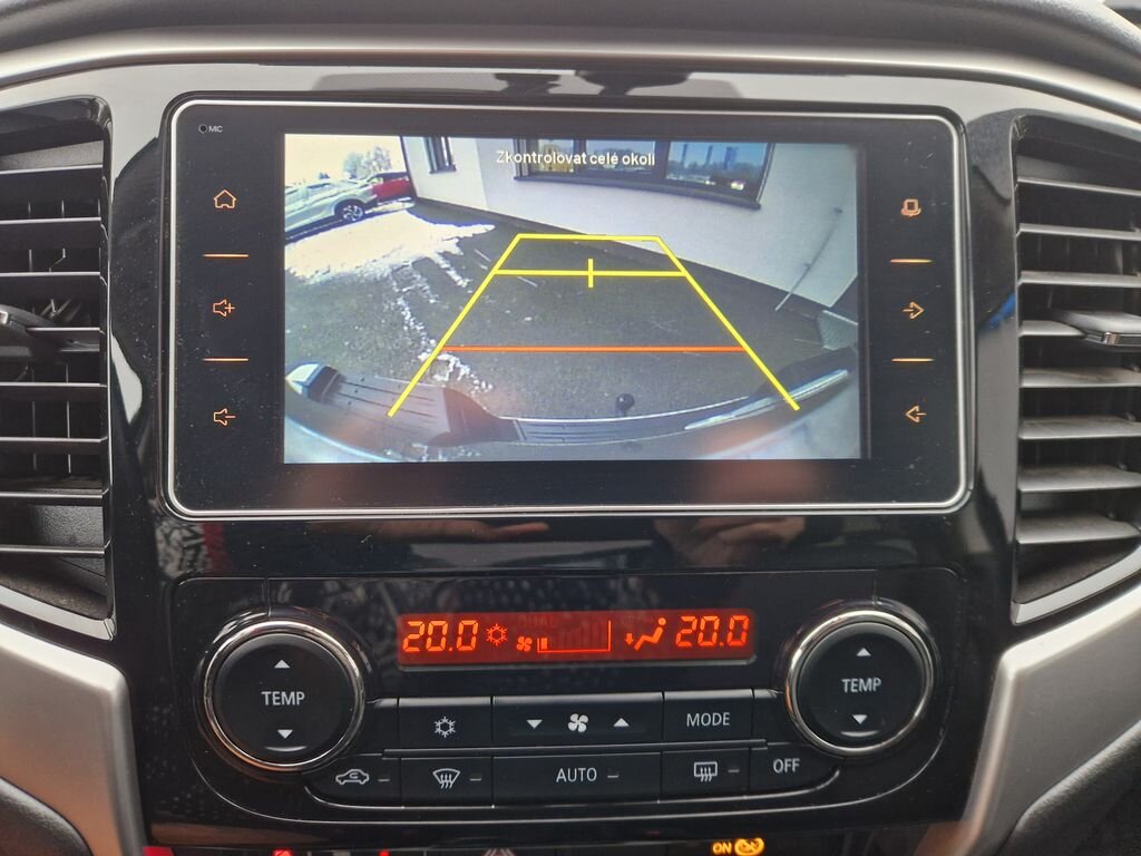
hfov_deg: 73.9
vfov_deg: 58.9
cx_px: 570
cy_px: 428
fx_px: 758
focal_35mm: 23
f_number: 1.8
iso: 250
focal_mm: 5.4
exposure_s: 1/100
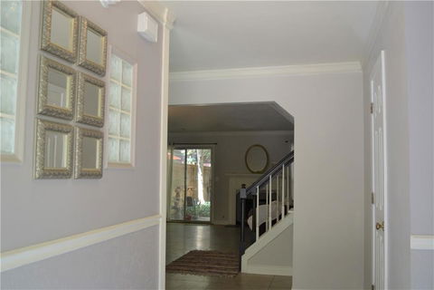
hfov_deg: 57.2
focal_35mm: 33
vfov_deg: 40.0
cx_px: 217
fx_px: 398
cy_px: 145
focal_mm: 22
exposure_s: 1/100
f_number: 3.8
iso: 400
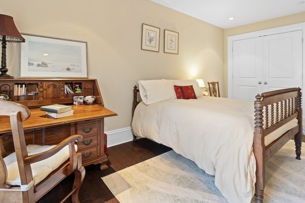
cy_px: 83
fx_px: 161
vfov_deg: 64.0
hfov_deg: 86.5
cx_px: 172
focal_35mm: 19
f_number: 9
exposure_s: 2
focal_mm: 16
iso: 320
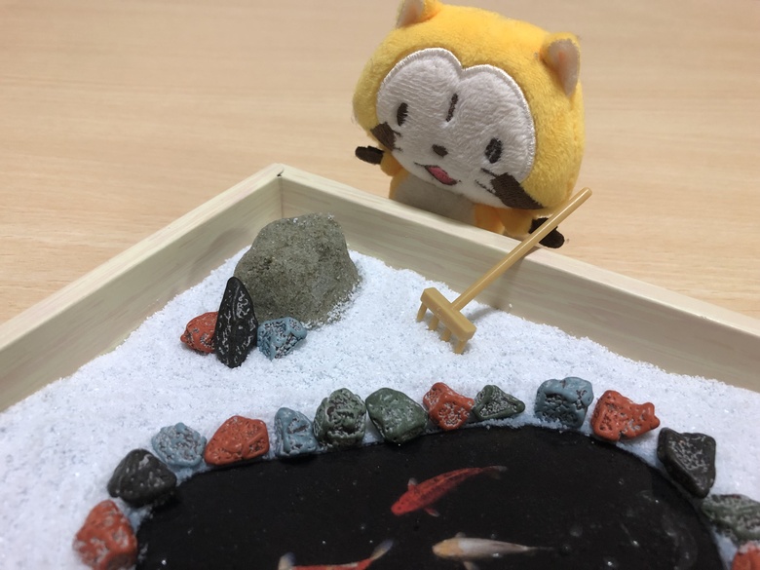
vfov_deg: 49.7
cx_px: 380
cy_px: 285
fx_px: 615
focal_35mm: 28
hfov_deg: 63.4
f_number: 1.8
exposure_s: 1/17
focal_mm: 3.99
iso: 80
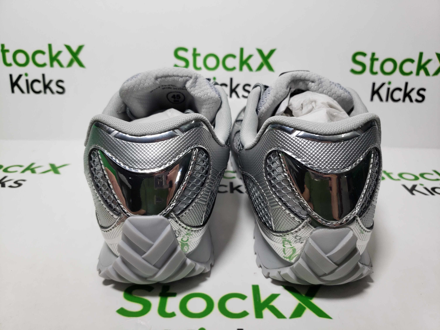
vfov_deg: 53.1
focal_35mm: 26
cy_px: 165
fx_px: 330
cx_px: 220
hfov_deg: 67.3
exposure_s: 1/377
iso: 50
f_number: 1.5
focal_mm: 4.3
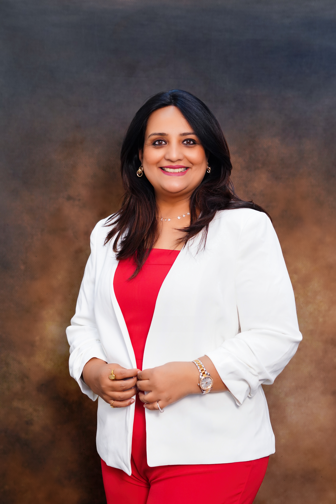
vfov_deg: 27.0
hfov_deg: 18.2
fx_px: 1049
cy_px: 252
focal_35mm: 75
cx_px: 168
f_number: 2.8
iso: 1000
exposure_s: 1/250
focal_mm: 50
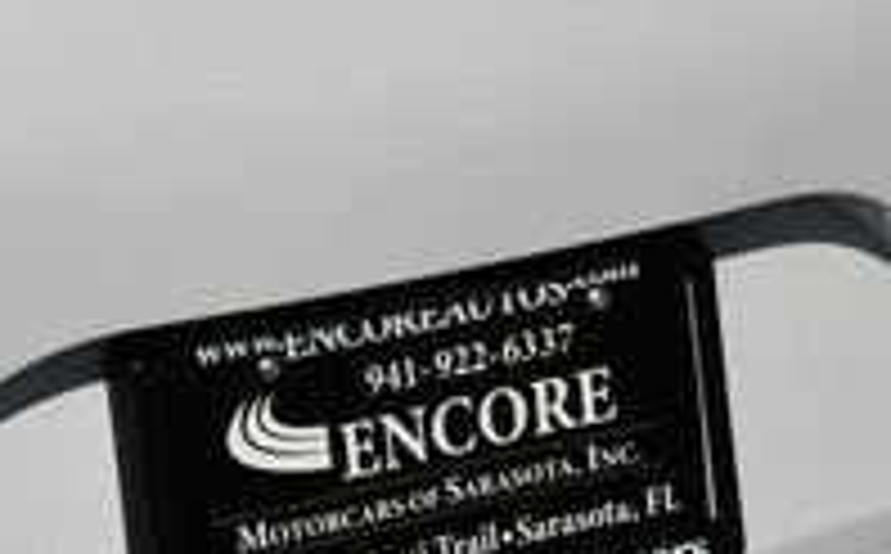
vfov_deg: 5.5
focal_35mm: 238
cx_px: 135
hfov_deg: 8.8
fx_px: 5769
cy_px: 131
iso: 100
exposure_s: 1/640
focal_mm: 36
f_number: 13
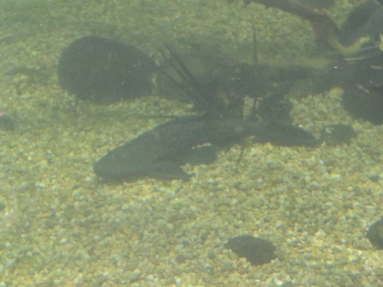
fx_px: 332
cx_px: 192
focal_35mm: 30
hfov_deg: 60.0
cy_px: 144
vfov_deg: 46.8
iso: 400
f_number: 3.1
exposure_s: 1/30
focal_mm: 5.3
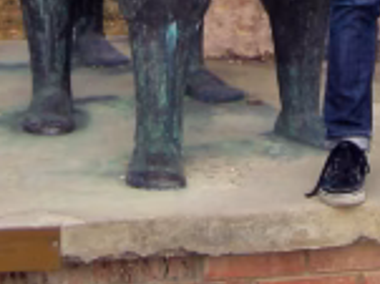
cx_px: 289
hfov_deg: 11.1
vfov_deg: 7.8
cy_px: -367
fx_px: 1952
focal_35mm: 178
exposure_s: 1/184
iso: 50
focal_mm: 5.7
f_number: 5.7
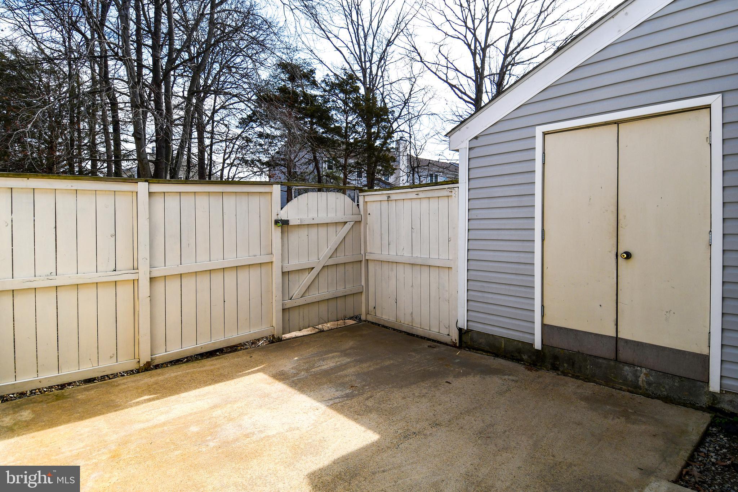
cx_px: 369
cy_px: 246
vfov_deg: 67.4
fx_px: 369
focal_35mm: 18
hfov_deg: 90.0
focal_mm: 12
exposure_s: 1/320
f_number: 9
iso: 100
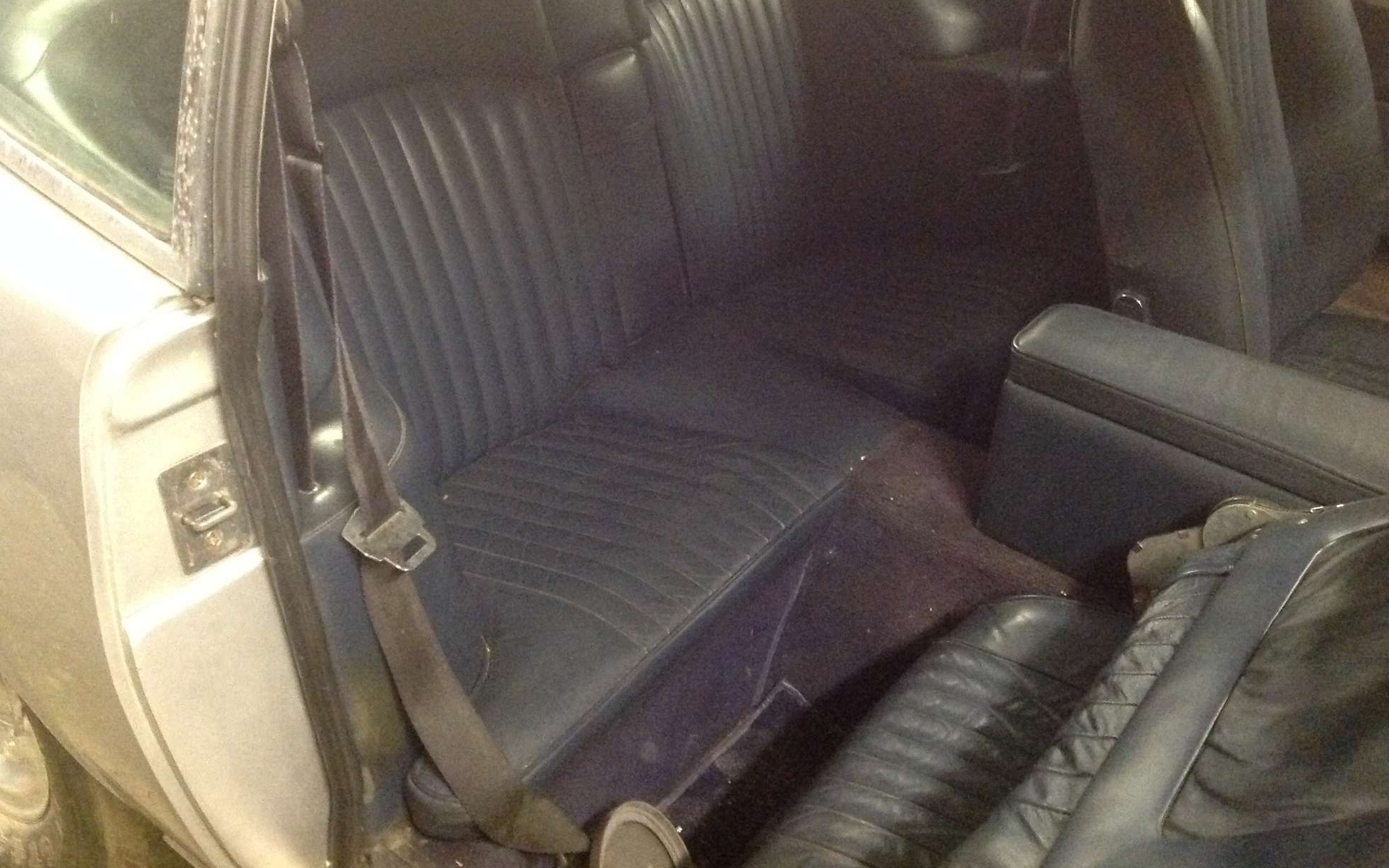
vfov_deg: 33.5
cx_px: 699
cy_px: 345
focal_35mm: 38
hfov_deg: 51.5
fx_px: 1439
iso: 800
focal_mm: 4.28
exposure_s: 1/17
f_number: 2.4
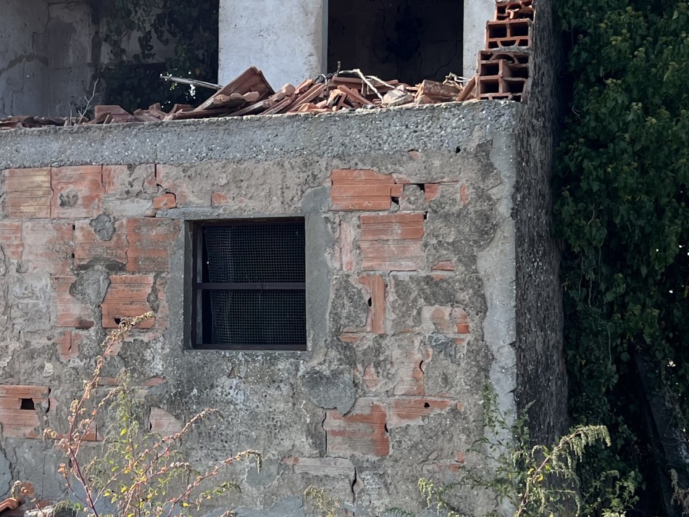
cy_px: 207
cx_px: 185
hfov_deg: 27.5
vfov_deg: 21.0
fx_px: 1393
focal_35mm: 70
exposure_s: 1/1808
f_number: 1.5
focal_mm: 5.7
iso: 50
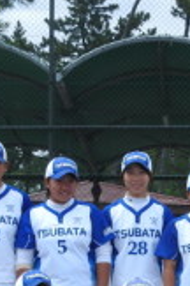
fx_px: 1005
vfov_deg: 15.8
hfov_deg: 10.7
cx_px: 167
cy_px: 290
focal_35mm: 127
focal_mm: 5.9
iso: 100
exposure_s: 1/800
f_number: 3.6
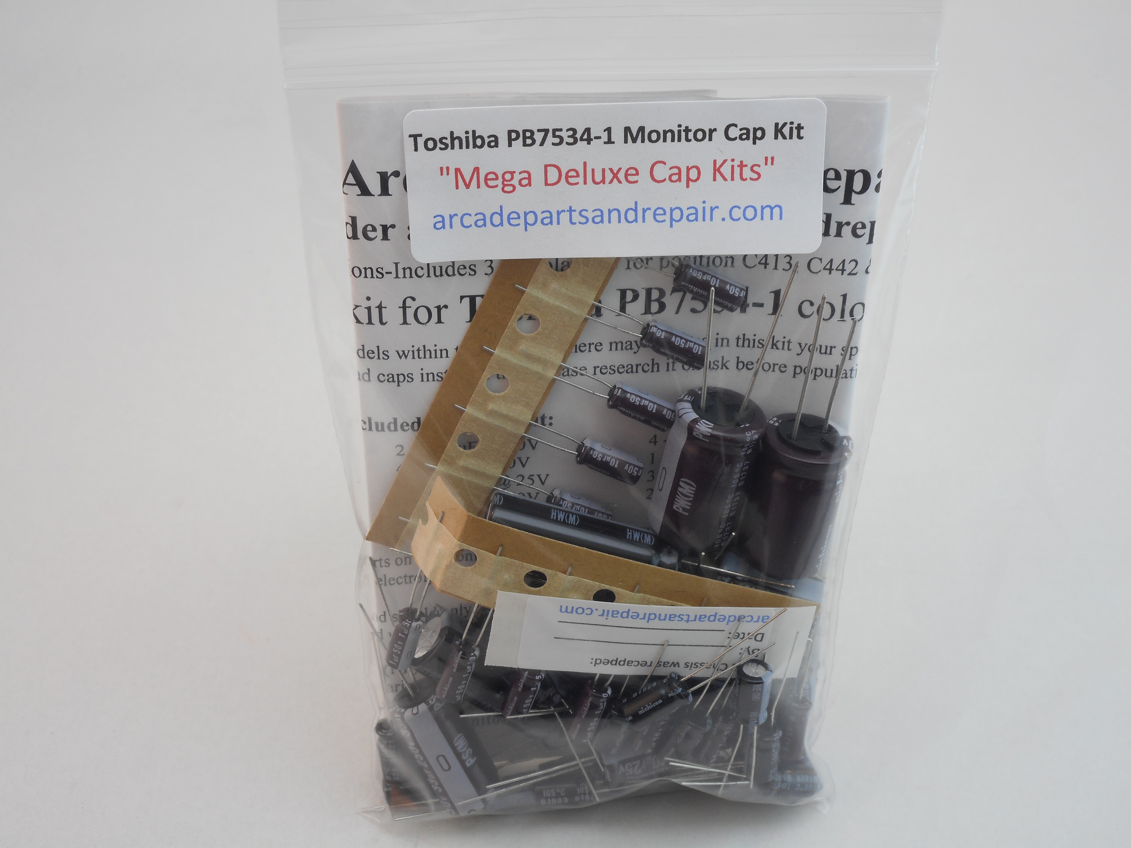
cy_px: 424
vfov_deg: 28.6
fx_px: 1666
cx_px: 566
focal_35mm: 51
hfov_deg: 37.5
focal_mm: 9.1
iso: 110
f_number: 4.9
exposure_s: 1/30
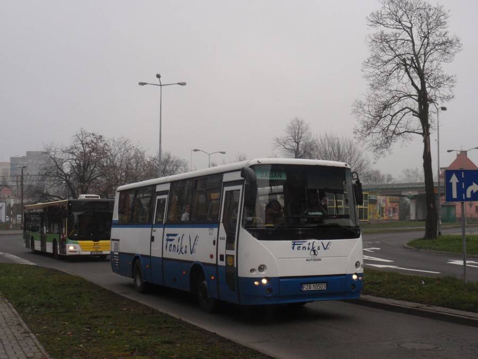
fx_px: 663
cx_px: 239
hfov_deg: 39.7
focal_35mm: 48
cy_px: 180
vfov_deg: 30.3
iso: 250
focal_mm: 8.69
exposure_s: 1/500
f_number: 4.2
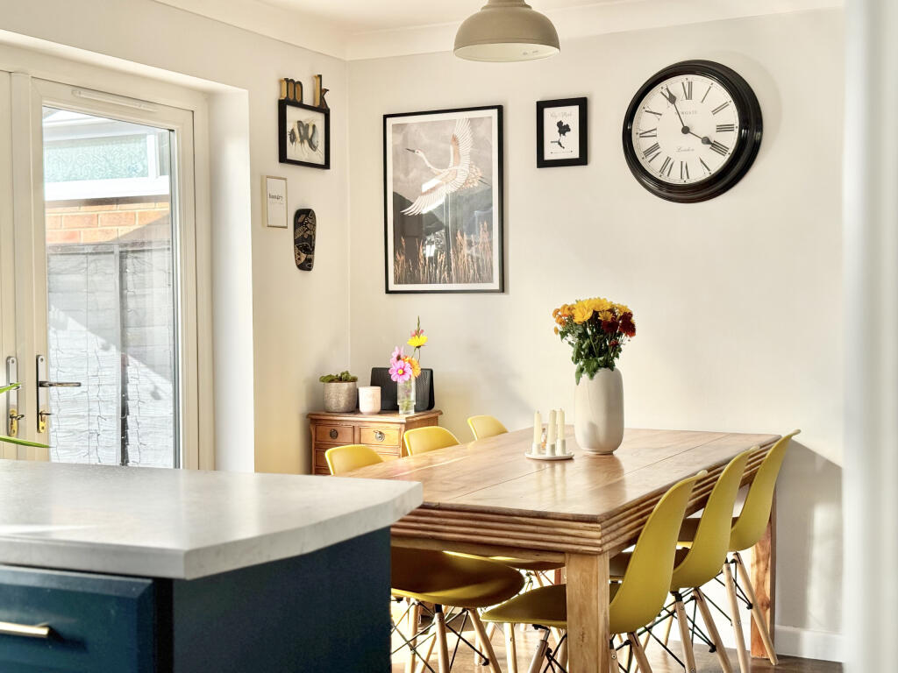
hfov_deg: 39.7
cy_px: 336
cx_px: 449
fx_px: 1245
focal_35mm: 48
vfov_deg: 30.3
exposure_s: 1/499
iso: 64
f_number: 1.78
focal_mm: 6.76
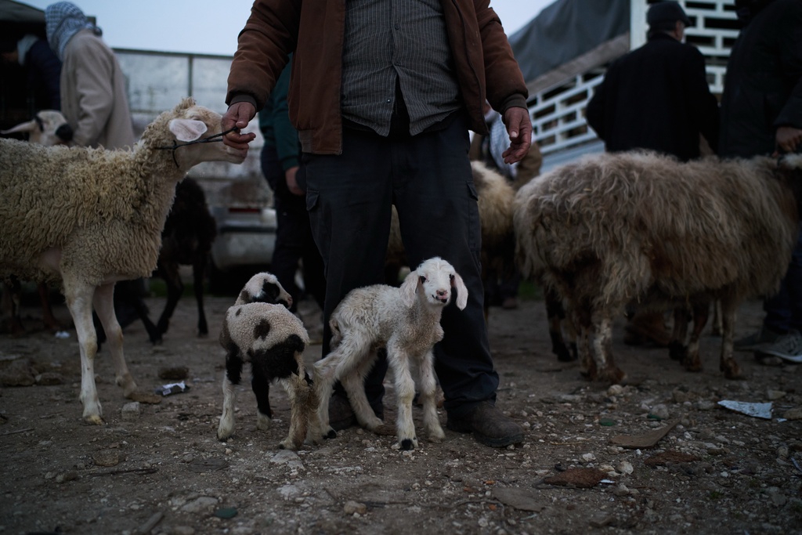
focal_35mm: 35
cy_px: 268
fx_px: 780
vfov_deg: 37.9
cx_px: 401
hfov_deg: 54.4
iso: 2500
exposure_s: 1/500
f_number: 2
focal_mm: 35
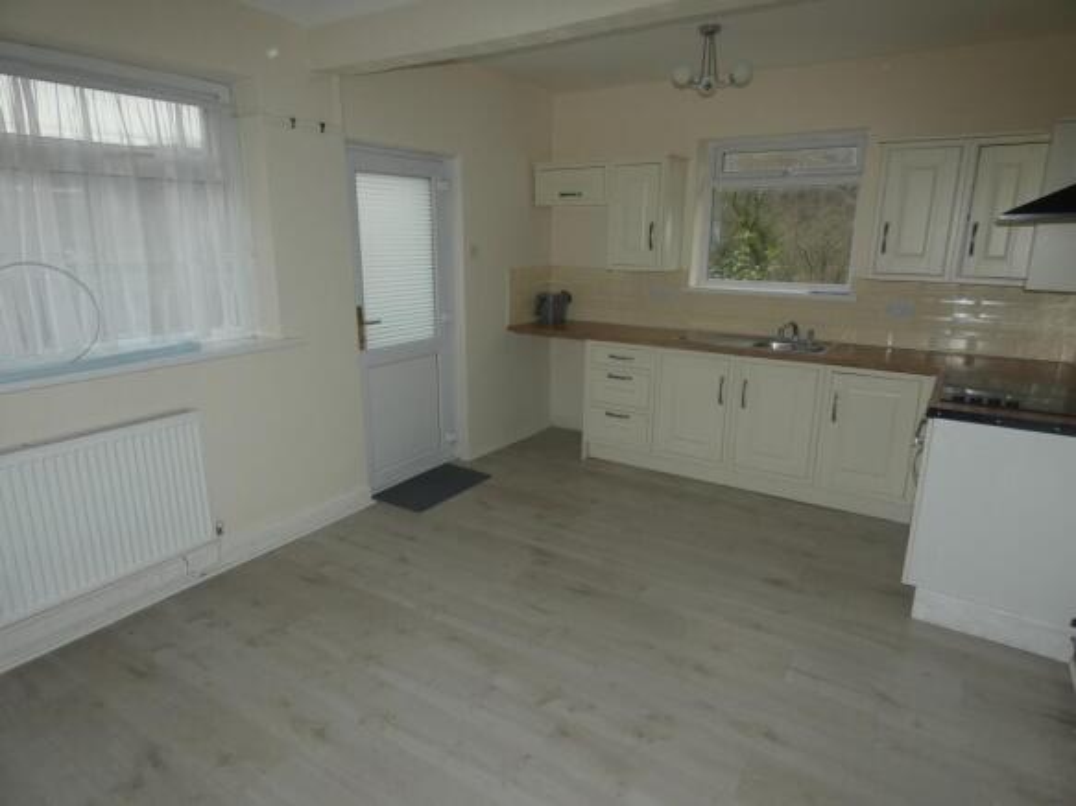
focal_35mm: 20
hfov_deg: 81.8
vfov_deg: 66.0
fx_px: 622
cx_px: 538
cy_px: 403
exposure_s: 1/125
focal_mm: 3.6
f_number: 2.8
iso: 100
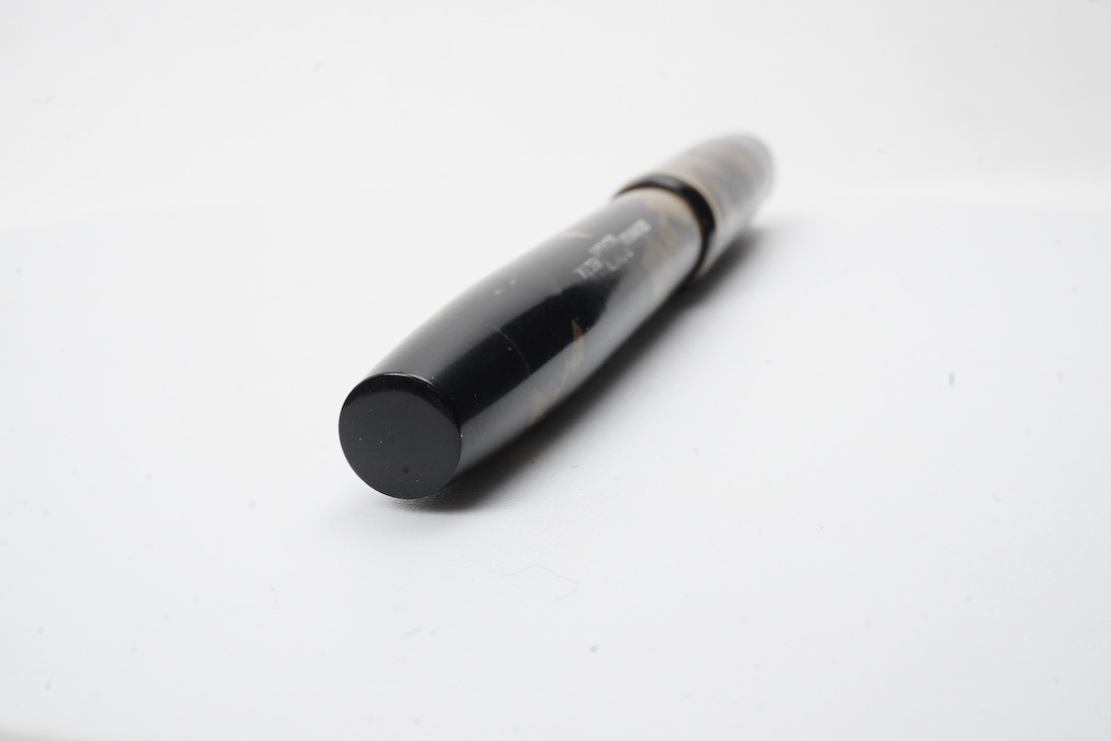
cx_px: 556
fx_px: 1389
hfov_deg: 43.6
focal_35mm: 45
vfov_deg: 29.9
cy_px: 370
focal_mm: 30
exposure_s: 1/100
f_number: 20
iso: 1600
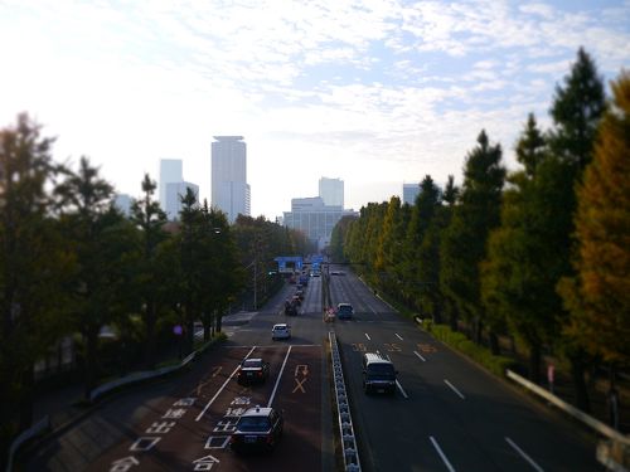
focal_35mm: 40
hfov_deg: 46.8
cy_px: 236
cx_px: 315
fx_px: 728
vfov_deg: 36.0
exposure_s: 1/2000
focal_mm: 20
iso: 160
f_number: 2.8
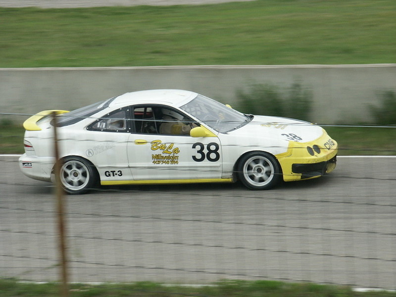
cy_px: 148
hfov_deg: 9.9
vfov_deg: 7.4
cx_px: 198
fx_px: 2288
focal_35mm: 200
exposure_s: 1/250
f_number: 8
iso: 100
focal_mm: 50.69
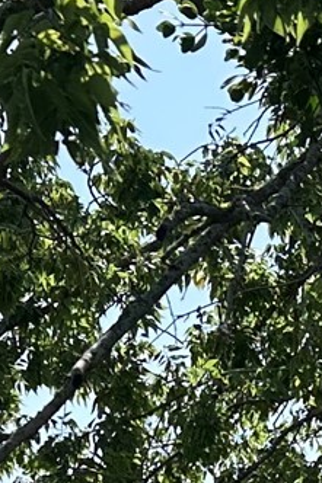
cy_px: 770
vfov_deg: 12.5
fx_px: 2068
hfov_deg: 8.9
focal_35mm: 154
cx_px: 270
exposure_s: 1/2809
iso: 80
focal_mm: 6.86
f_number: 1.78
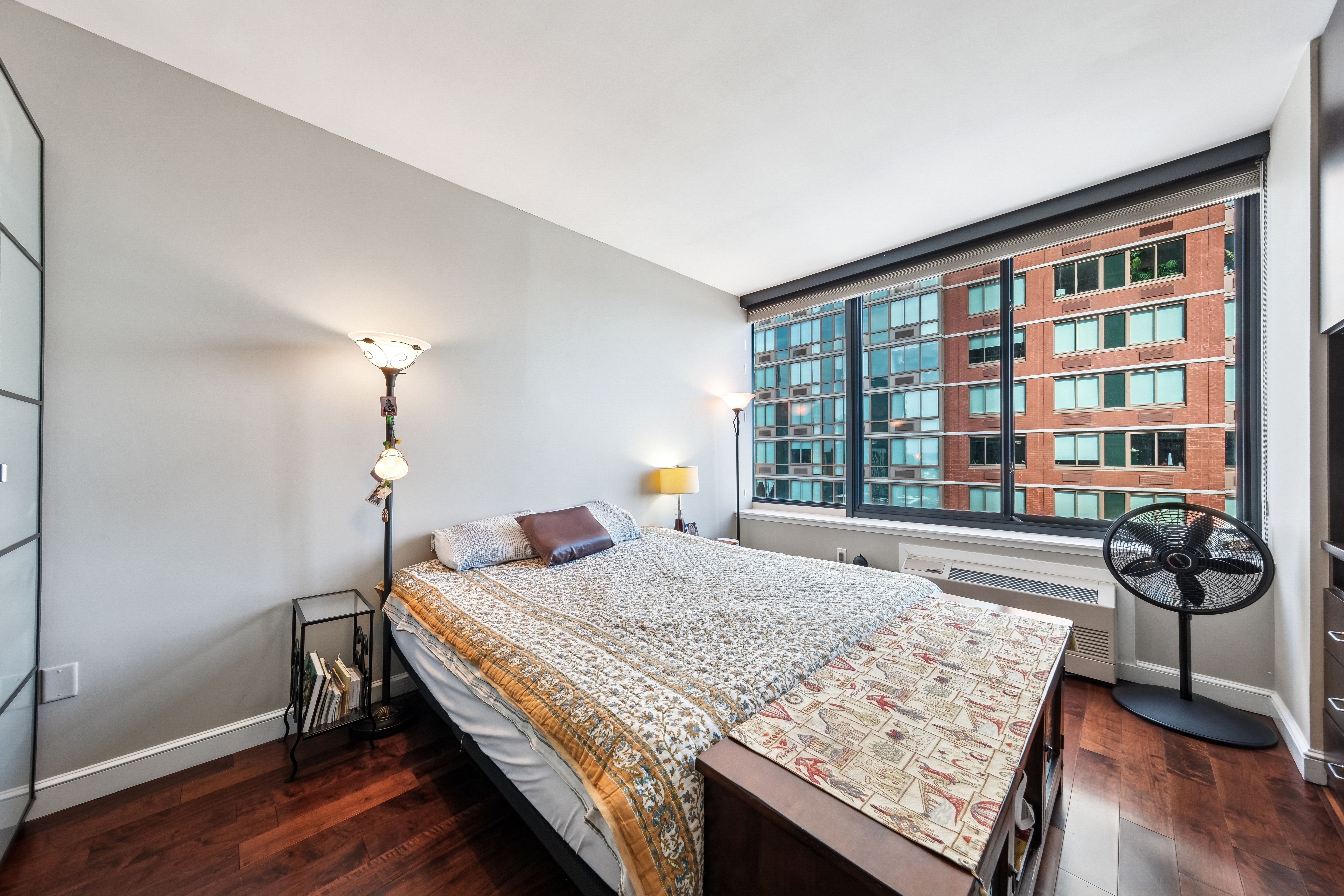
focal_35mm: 12
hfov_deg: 112.6
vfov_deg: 90.0
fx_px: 448
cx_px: 672
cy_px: 448
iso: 500
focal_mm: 8
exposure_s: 1/30
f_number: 8
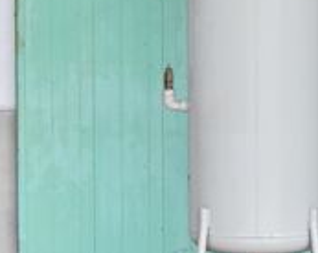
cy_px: 73
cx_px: 279
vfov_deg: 6.9
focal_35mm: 224
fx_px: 2109
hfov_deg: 8.6
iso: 1250
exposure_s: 1/1000
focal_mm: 55
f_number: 6.3
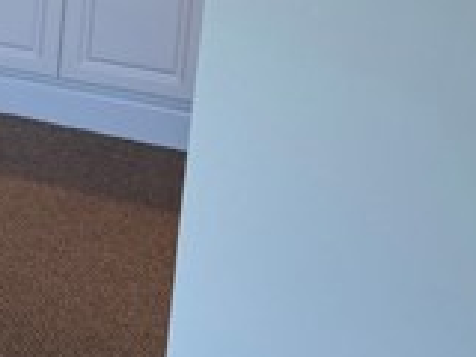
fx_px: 1430
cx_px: -348
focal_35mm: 104
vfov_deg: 13.3
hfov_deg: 16.3
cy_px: -193
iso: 64
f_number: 1.5
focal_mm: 5.7
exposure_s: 1/120
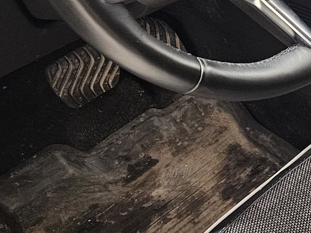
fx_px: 880
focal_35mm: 98
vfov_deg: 15.0
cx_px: 489
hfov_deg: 17.6
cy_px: 57
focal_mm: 5.4
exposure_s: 1/33.3
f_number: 1.8
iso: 640
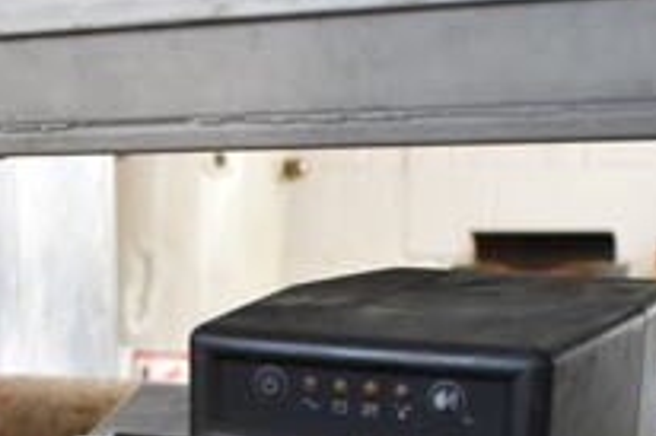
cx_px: 121
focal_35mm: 80
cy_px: 627
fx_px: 1457
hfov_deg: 24.9
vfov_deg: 15.8
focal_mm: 18
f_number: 3.5
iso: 800
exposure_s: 1/30
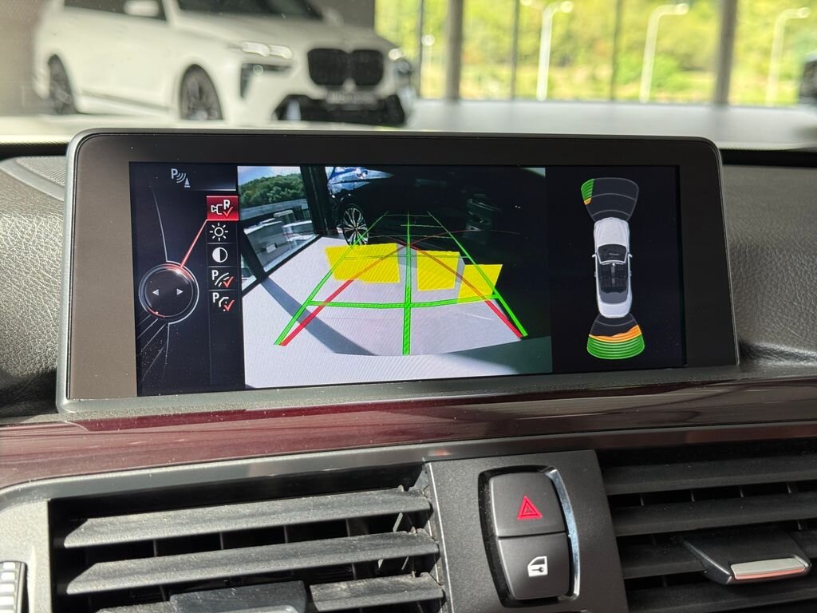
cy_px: 306
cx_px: 408
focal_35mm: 48
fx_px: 1133
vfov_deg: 30.3
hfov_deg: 39.7
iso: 64
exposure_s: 1/121
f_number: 1.78
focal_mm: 6.76
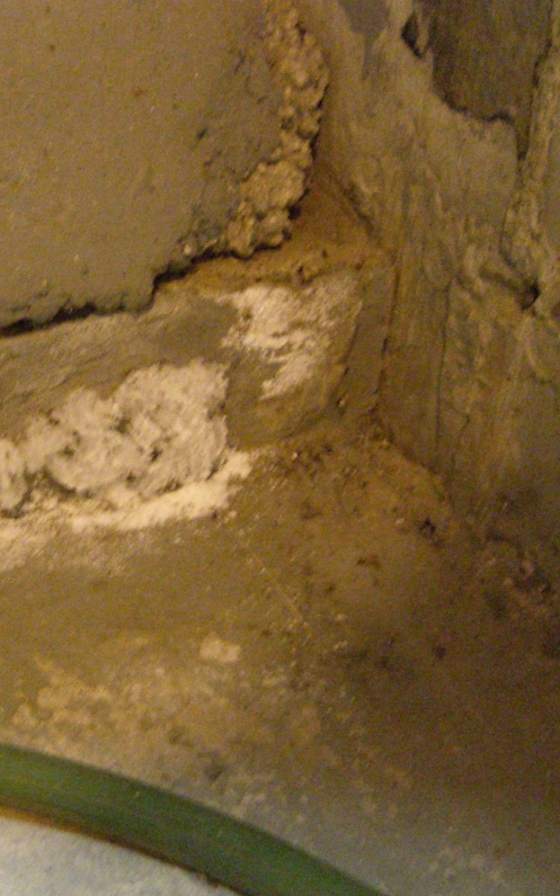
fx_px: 1320
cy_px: 448
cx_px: 108
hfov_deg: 23.6
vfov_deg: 37.5
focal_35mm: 54
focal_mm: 7.9
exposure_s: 1/15
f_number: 2.8
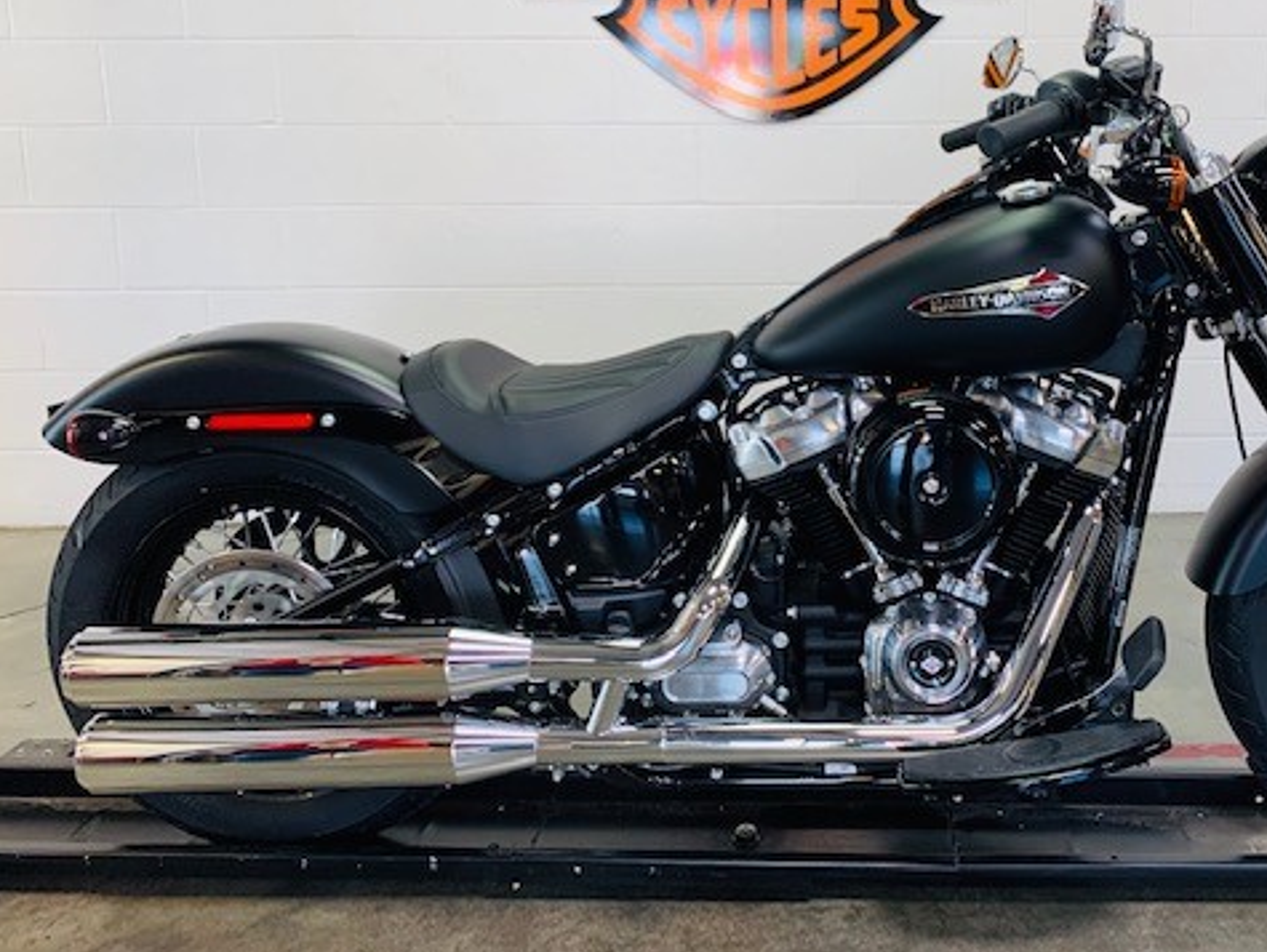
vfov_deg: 40.3
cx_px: 846
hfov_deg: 51.6
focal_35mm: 35
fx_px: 1282
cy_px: 328
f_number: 1.8
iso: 80
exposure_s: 1/120
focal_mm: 4.25
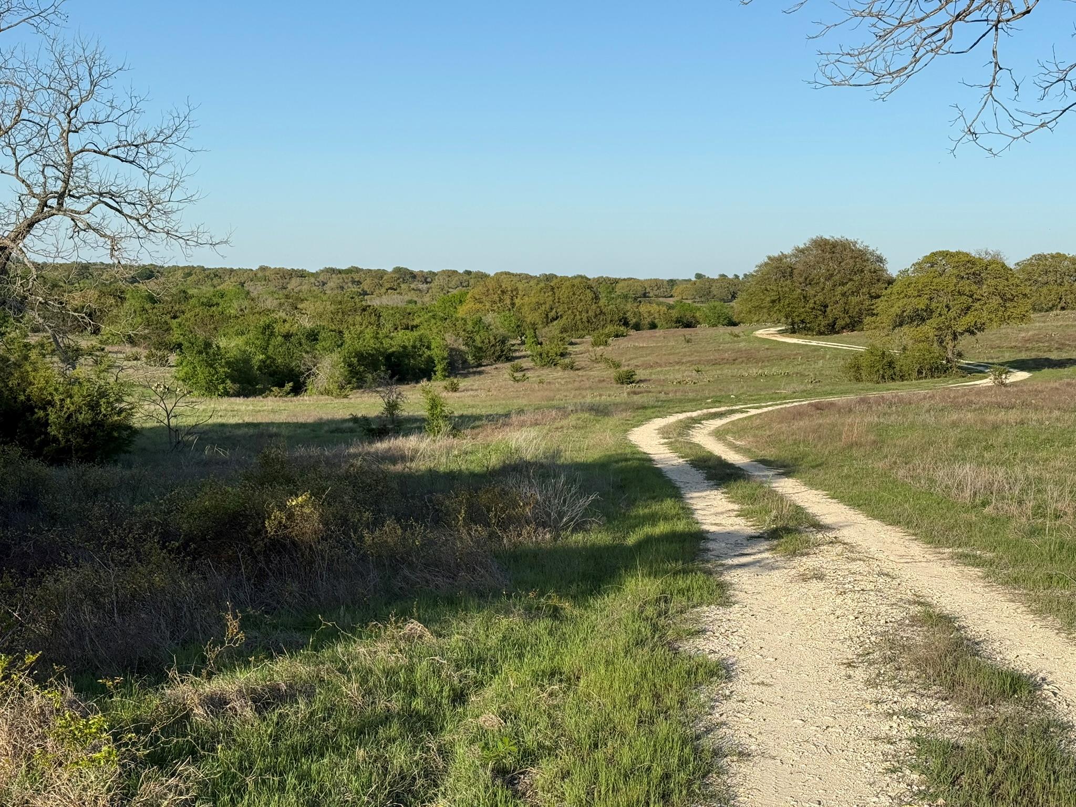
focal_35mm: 48
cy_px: 404
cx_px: 538
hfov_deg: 39.7
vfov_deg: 30.3
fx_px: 1492
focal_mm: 6.76
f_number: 1.78
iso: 80
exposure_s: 1/3704
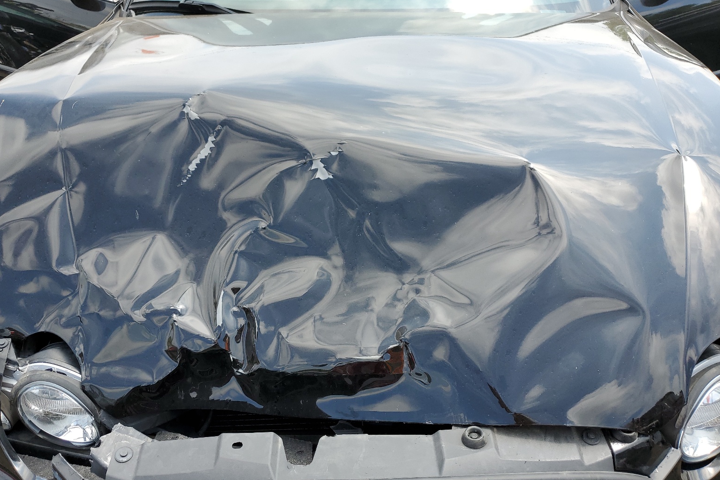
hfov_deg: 65.5
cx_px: 356
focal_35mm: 28
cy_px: 251
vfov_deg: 46.4
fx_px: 560
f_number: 1.5
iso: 50
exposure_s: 1/909
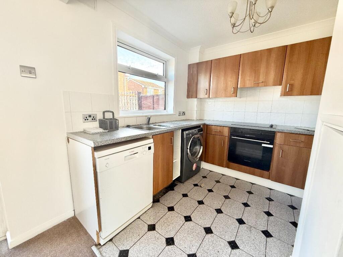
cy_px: 128
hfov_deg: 102.1
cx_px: 172
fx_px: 139
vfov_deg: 85.7
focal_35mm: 14
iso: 80
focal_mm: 2.22
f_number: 2.2
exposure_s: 1/99
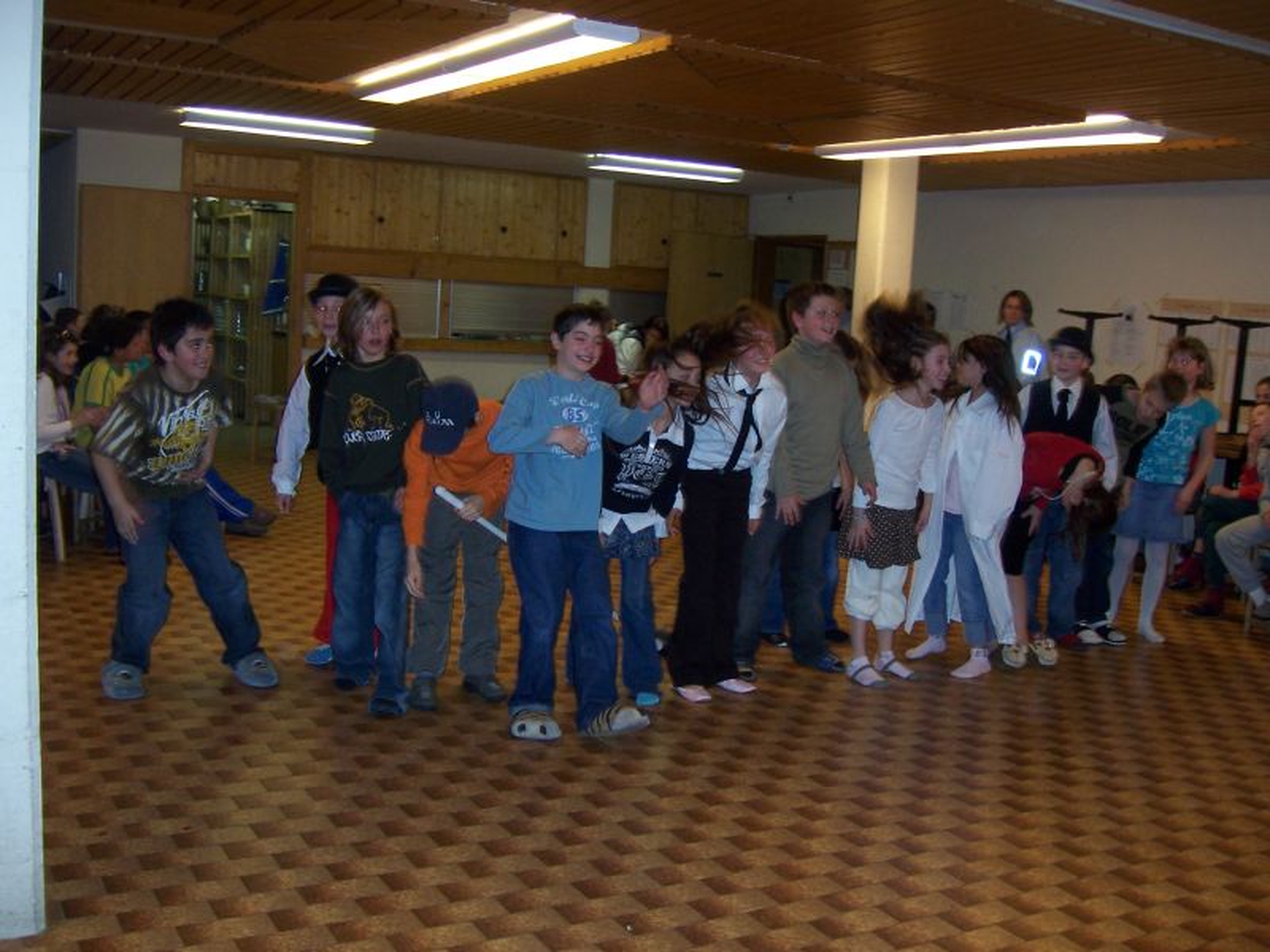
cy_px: 476
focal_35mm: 36
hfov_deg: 51.4
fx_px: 1321
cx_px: 635
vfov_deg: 39.7
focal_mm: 6.2
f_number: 2.8
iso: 125
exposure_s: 1/60
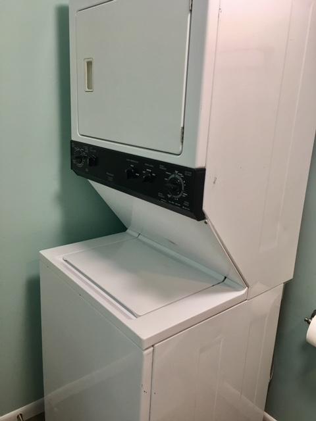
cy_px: 210
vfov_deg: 61.7
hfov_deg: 48.2
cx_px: 158
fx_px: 353
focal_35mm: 29
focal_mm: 4.15
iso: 40
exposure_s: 1/15
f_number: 2.2
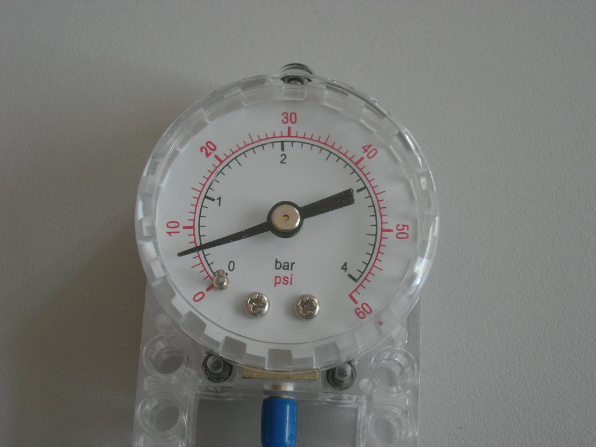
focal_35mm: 61
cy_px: 224
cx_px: 298
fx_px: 1050
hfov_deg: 31.7
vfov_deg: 24.0
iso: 64
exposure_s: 1/15.1
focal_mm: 12.7
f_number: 3.5
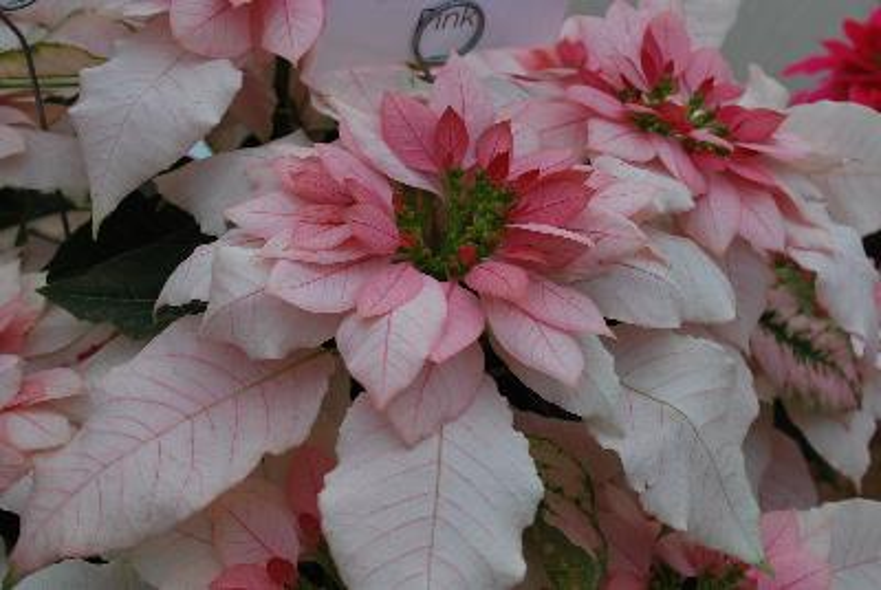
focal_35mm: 48
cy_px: 295
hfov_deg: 41.1
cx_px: 440
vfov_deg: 28.2
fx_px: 1176
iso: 100
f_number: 8
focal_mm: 32
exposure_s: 1/125
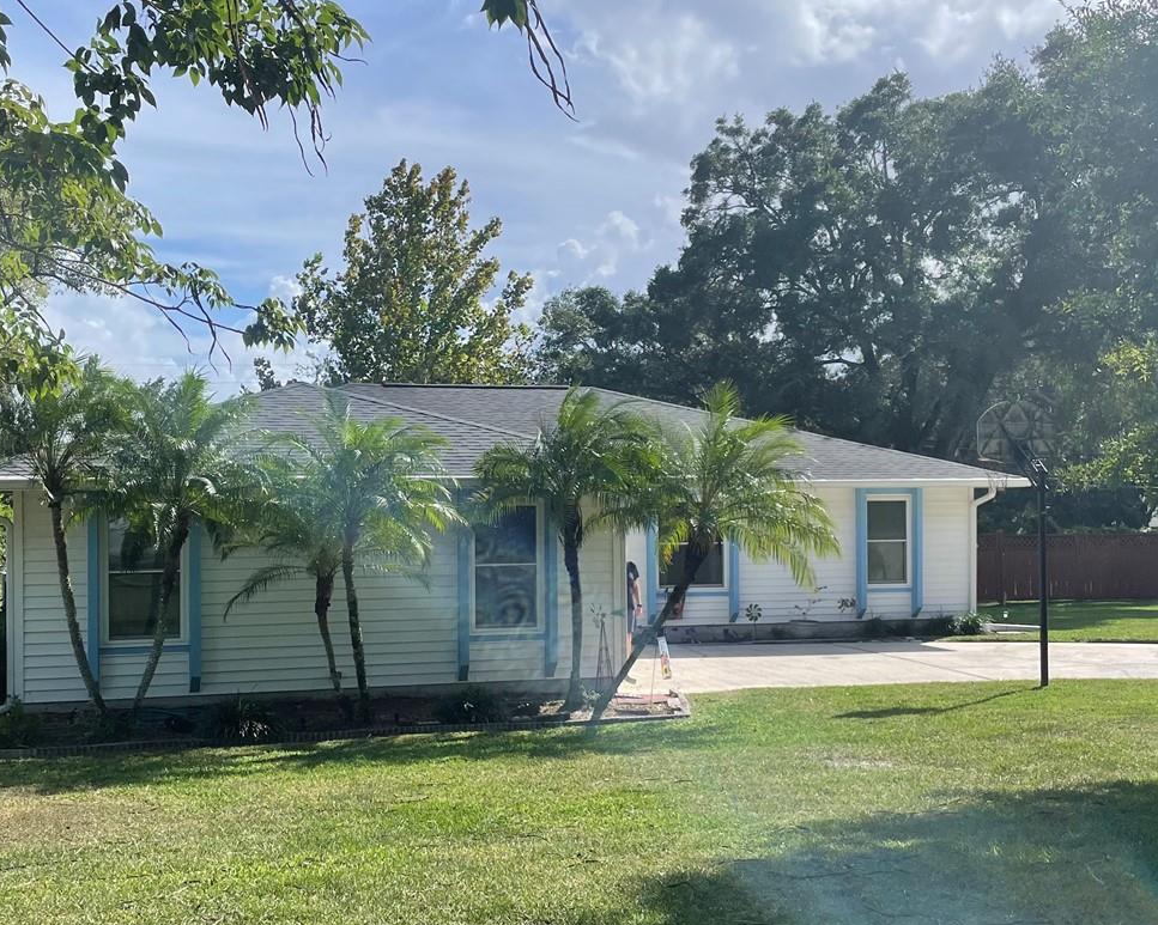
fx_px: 1439
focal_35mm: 42
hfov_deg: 43.8
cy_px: 498
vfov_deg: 35.6
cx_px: 508
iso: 32
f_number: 1.6
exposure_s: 1/3731
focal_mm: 4.2
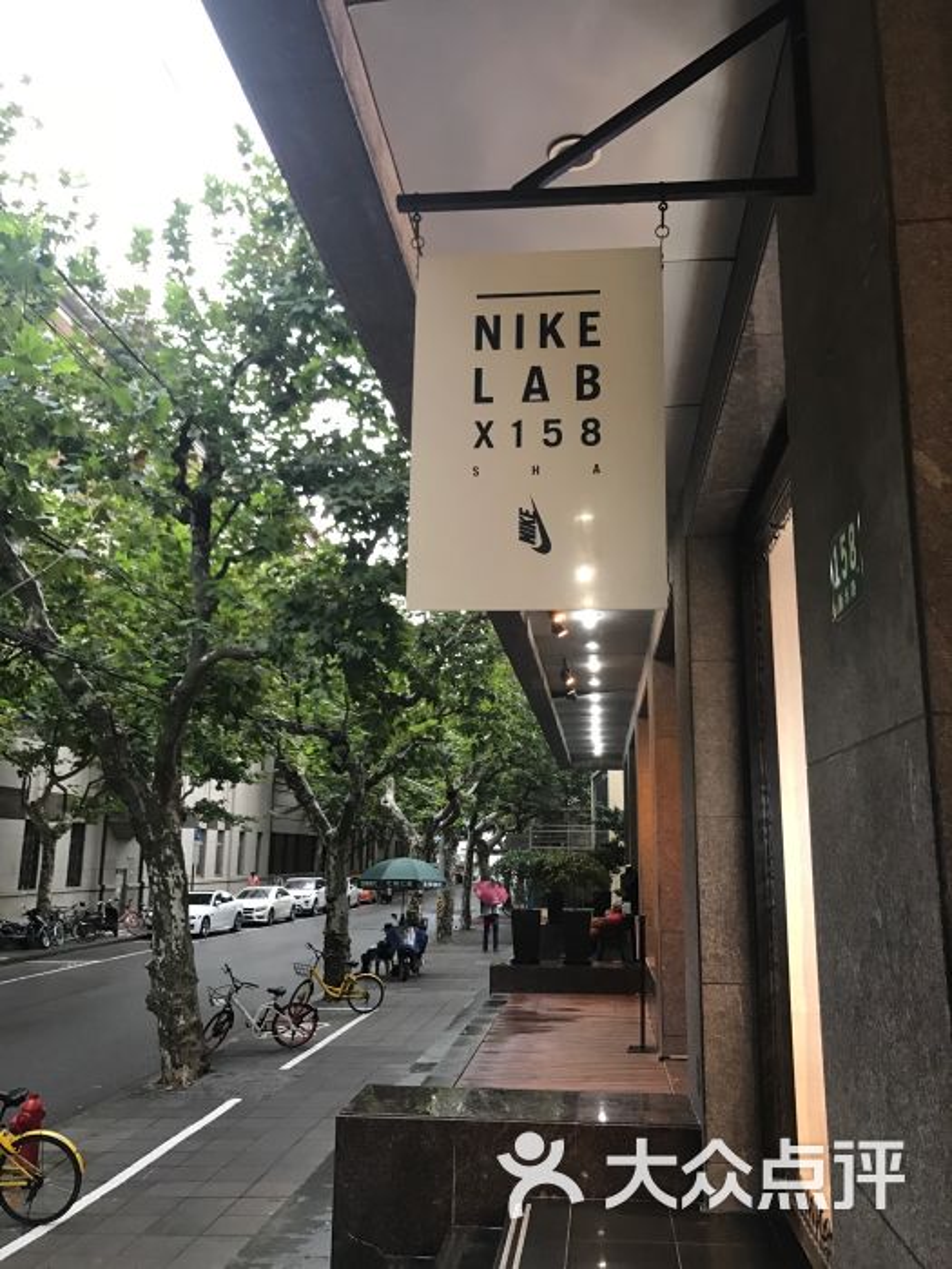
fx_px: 1027
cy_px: 634
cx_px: 476
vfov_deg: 63.4
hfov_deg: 49.7
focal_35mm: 28
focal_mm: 3.99
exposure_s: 1/17
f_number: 1.8
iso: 50
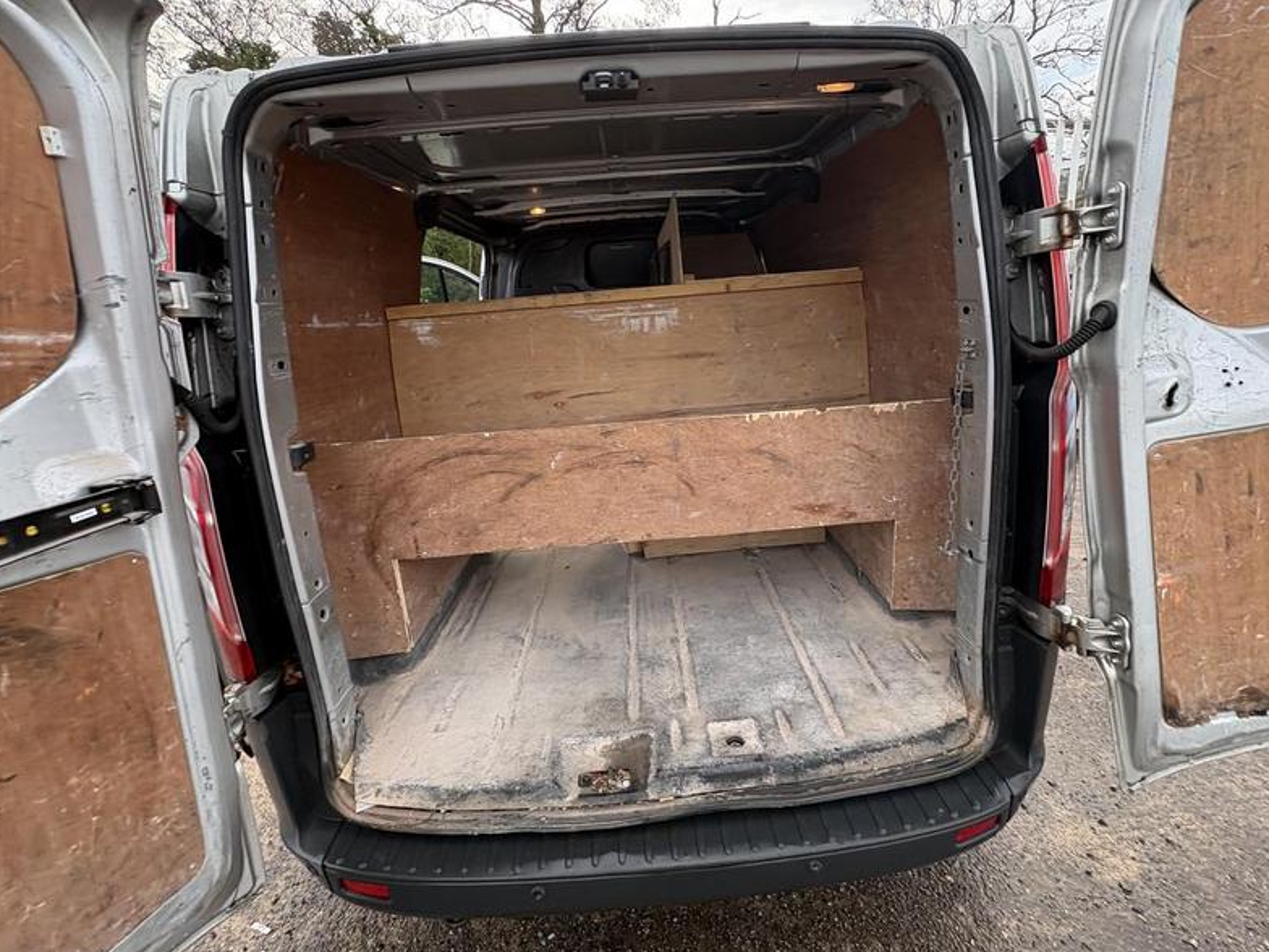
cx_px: 662
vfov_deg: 78.0
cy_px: 440
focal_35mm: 16
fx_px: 587
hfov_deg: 94.4
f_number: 2.2
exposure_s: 1/136
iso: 80
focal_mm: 2.22
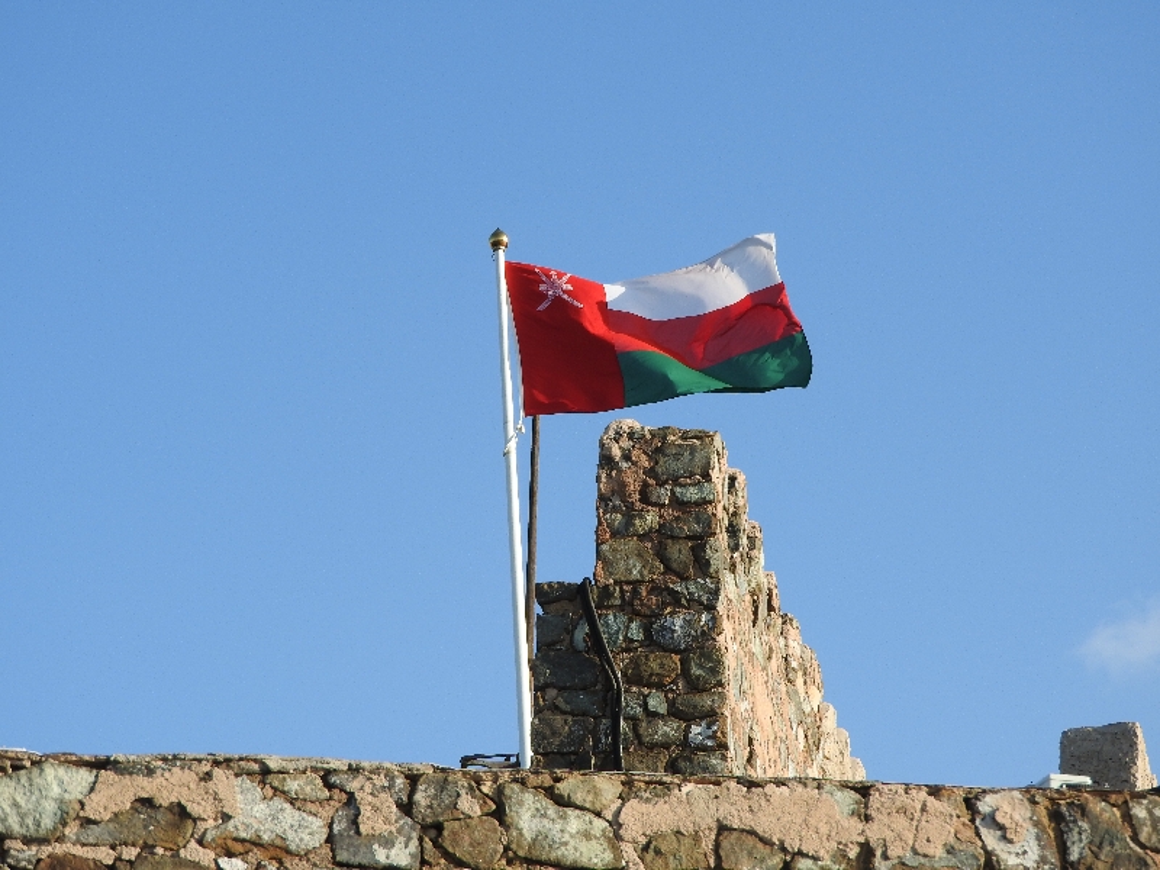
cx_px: 580
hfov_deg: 11.0
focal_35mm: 180
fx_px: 6032
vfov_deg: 8.2
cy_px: 435
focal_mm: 32.2
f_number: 5.3
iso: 100
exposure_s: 1/400
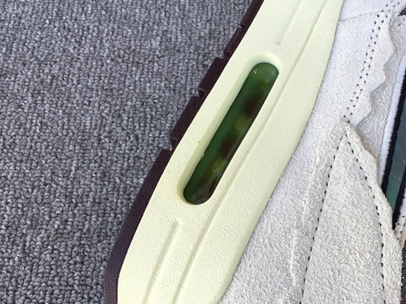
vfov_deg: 27.9
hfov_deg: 36.0
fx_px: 609
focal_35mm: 52
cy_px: 195
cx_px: 306
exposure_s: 1/100
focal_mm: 3.3
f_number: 2.4
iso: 25
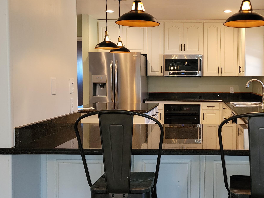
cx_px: 192
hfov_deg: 43.6
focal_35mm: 42
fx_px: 320
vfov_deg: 34.3
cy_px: 101
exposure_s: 1/30
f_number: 1.8
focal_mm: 7
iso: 100
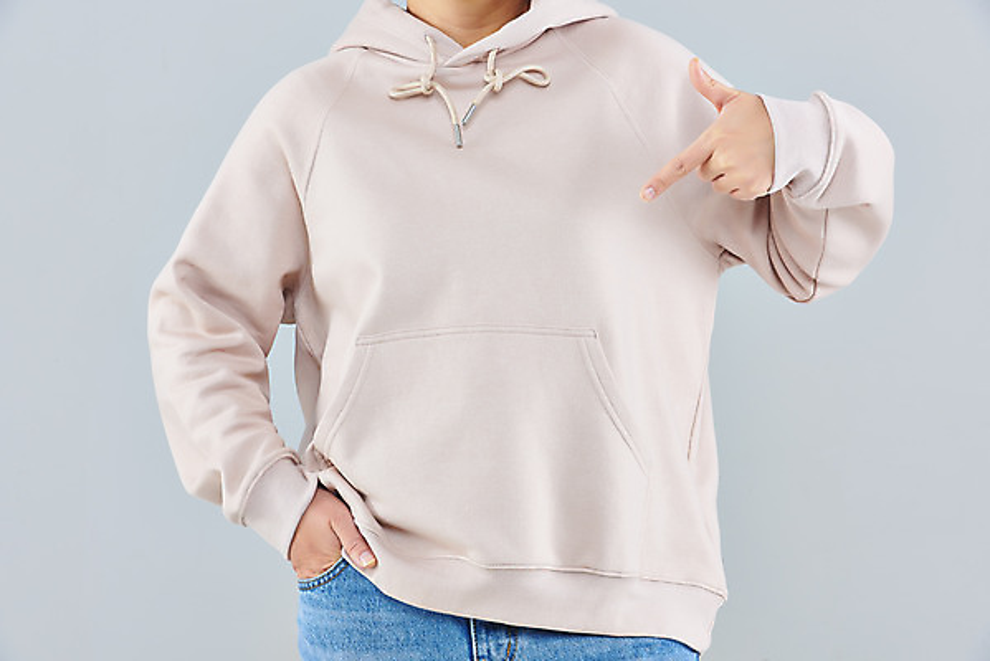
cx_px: 495
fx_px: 4402
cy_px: 330
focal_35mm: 160
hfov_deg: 12.8
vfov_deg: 8.6
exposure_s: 1/125
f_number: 16
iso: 100
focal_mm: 160
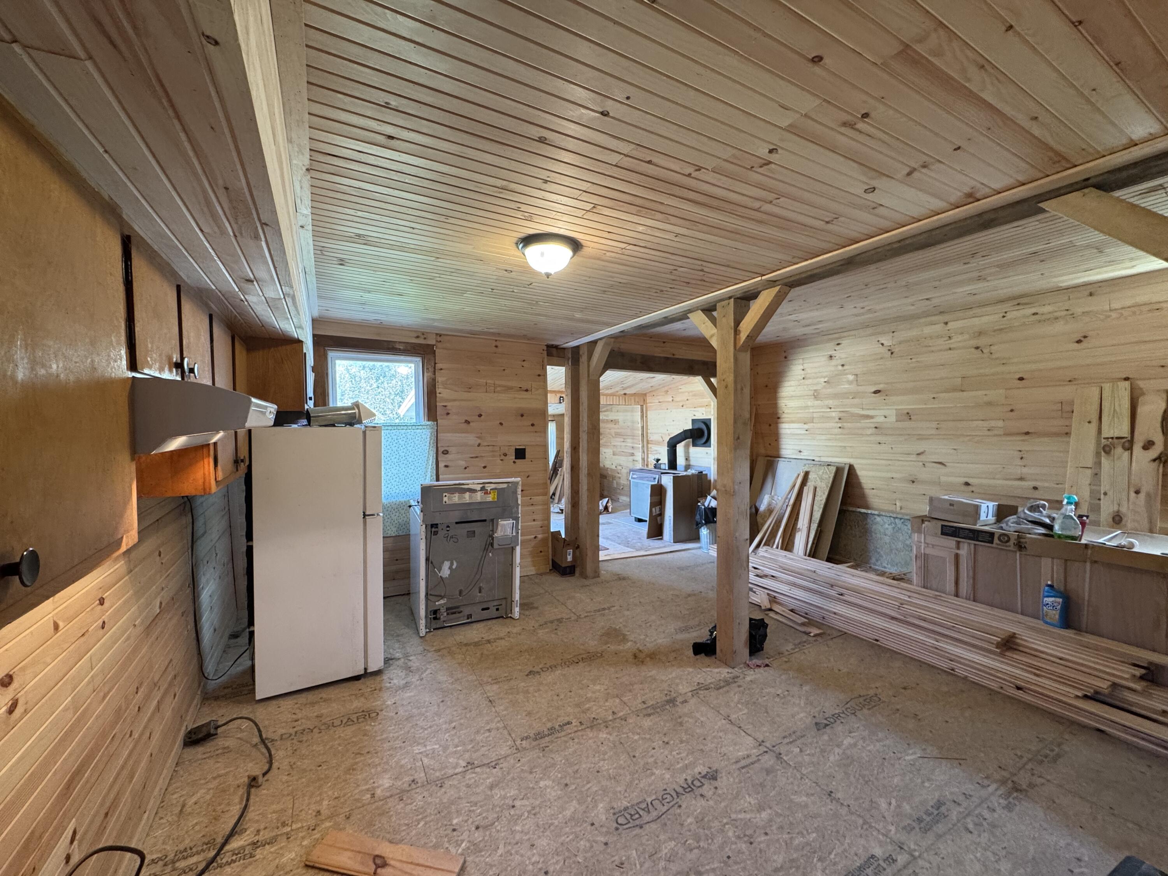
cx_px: 584
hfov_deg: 102.1
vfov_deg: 85.7
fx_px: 472
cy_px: 438
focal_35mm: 14
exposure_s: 1/60
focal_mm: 2.22
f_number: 2.2
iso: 250
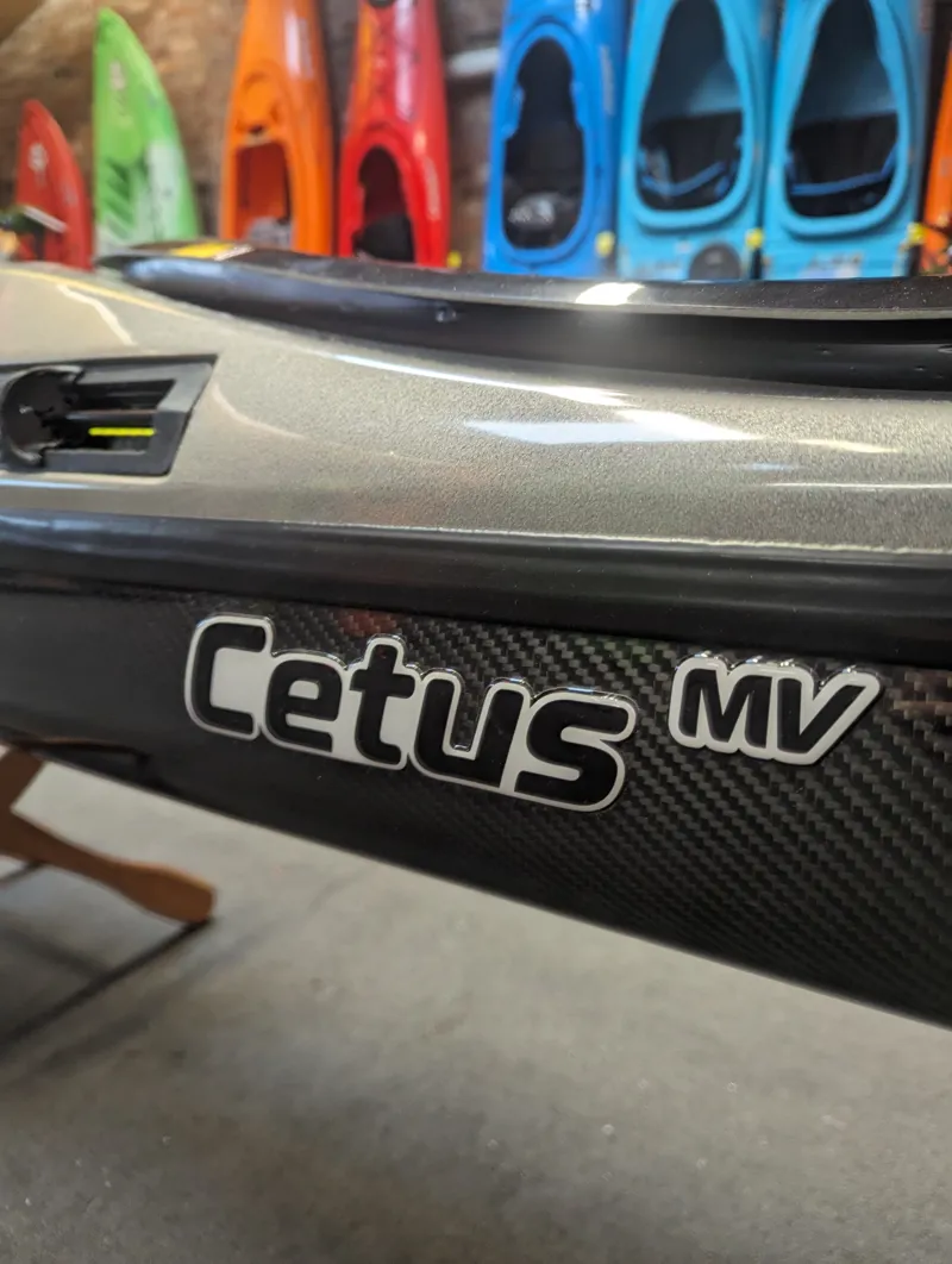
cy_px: 632
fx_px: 878
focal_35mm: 24
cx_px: 476
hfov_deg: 57.0
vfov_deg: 71.5
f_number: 1.85
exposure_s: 1/100
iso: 416
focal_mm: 6.81
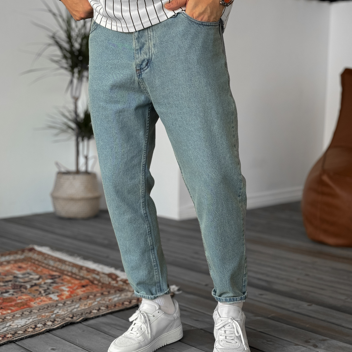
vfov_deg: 30.0
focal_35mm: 57
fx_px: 656
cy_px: 190
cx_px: 176
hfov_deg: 30.0
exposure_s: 1/80
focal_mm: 6.86
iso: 100
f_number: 1.8
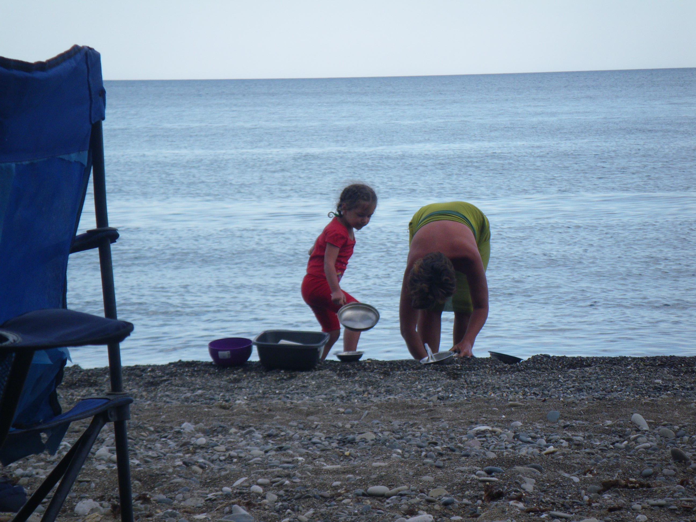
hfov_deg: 14.1
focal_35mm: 140
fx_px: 2815
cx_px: 348
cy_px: 261
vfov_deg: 10.6
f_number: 5.5
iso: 125
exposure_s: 1/250
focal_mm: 25
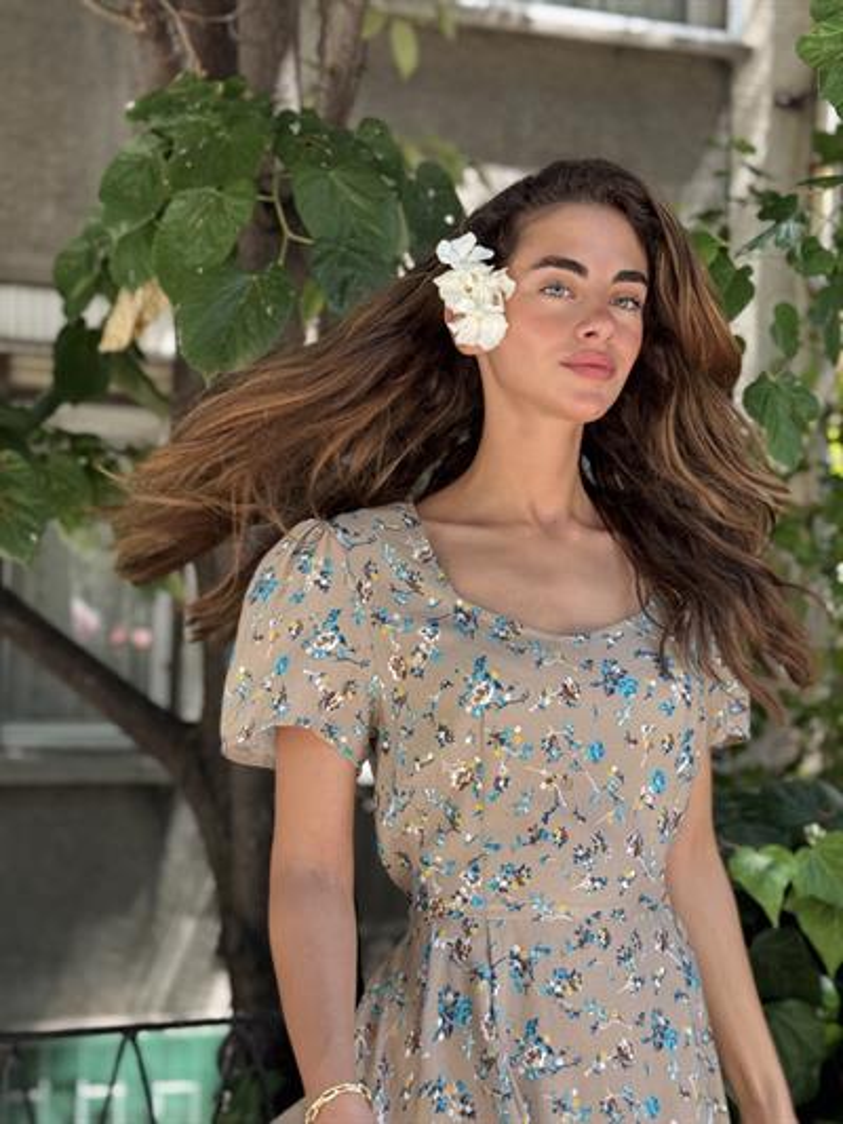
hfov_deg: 30.3
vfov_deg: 39.6
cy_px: 562
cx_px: 422
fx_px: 1558
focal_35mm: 48
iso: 64
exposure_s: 1/242
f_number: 1.78
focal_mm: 6.76
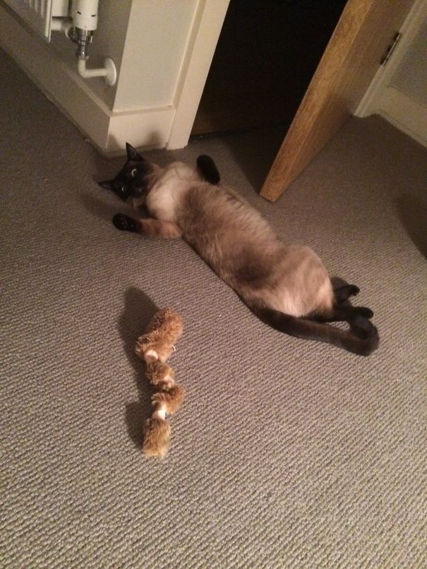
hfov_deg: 48.3
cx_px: 214
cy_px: 284
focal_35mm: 29
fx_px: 477
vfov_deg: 61.6
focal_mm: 4.15
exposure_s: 1/15
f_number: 2.2
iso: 640
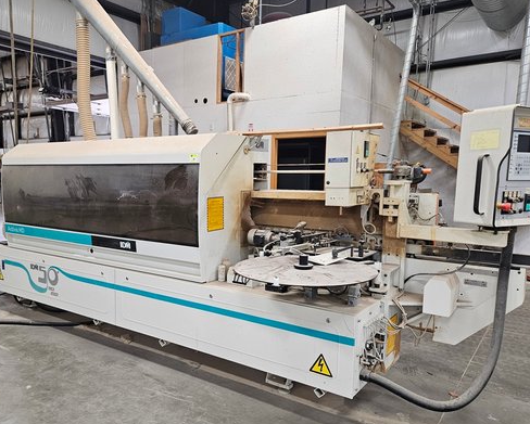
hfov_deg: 60.1
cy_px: 236
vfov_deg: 49.9
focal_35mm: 29
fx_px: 455
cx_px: 222
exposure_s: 1/120
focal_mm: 5.4
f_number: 1.8
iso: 250
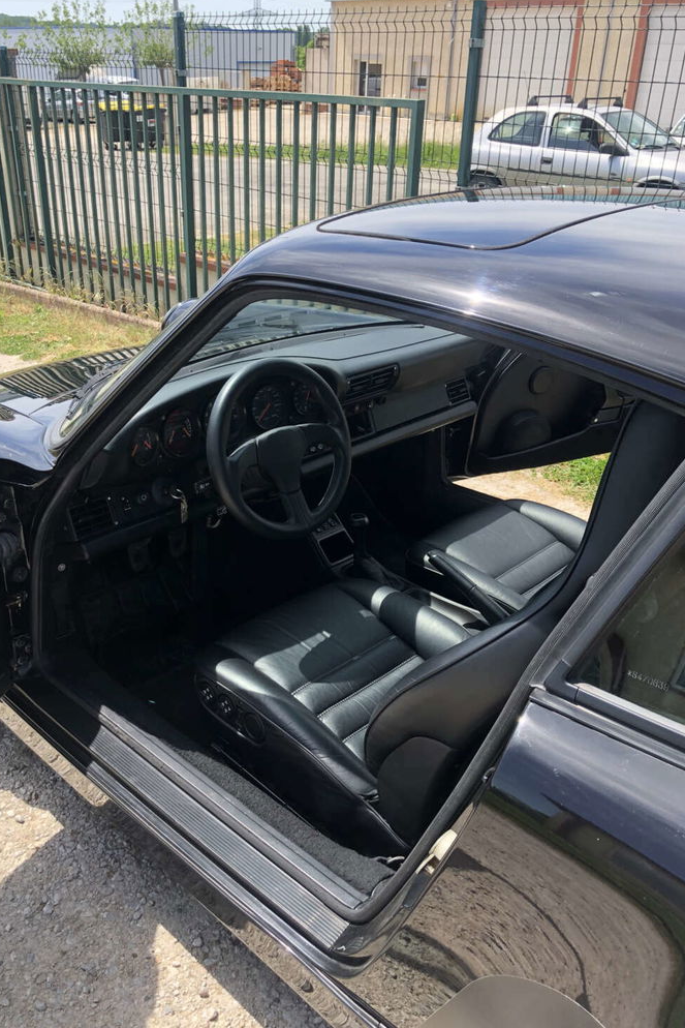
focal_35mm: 30
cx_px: 305
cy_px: 507
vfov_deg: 61.9
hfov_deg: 43.6
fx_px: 856
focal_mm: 3.99
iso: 20
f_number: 1.8
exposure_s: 1/657
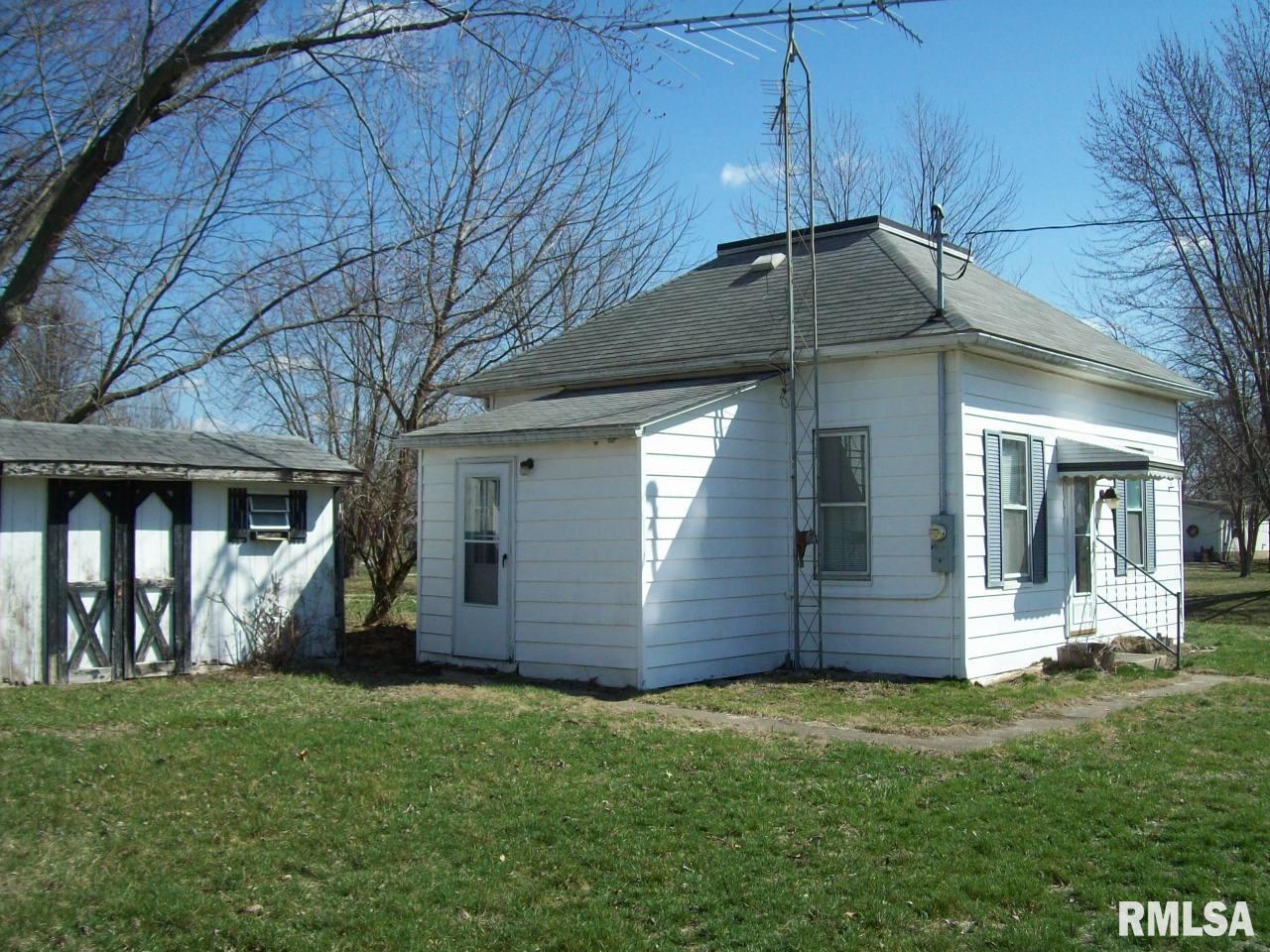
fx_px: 1321
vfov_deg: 39.7
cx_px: 635
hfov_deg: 51.4
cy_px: 476
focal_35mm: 36
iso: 80
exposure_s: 1/578
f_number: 4.8
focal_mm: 6
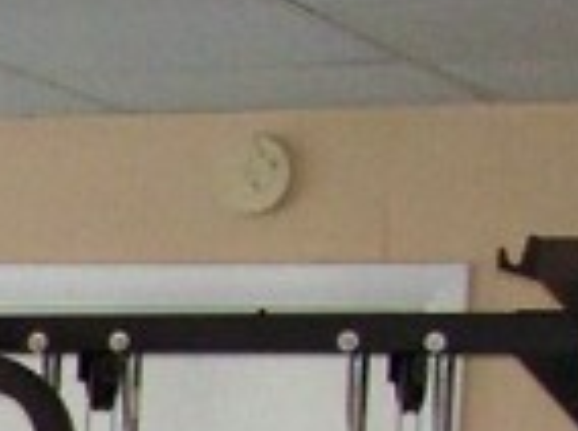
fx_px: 4101
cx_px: -961
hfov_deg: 7.4
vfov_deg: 5.7
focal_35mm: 246
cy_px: 1232
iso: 140
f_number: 2.7
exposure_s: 1/112
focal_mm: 5.6
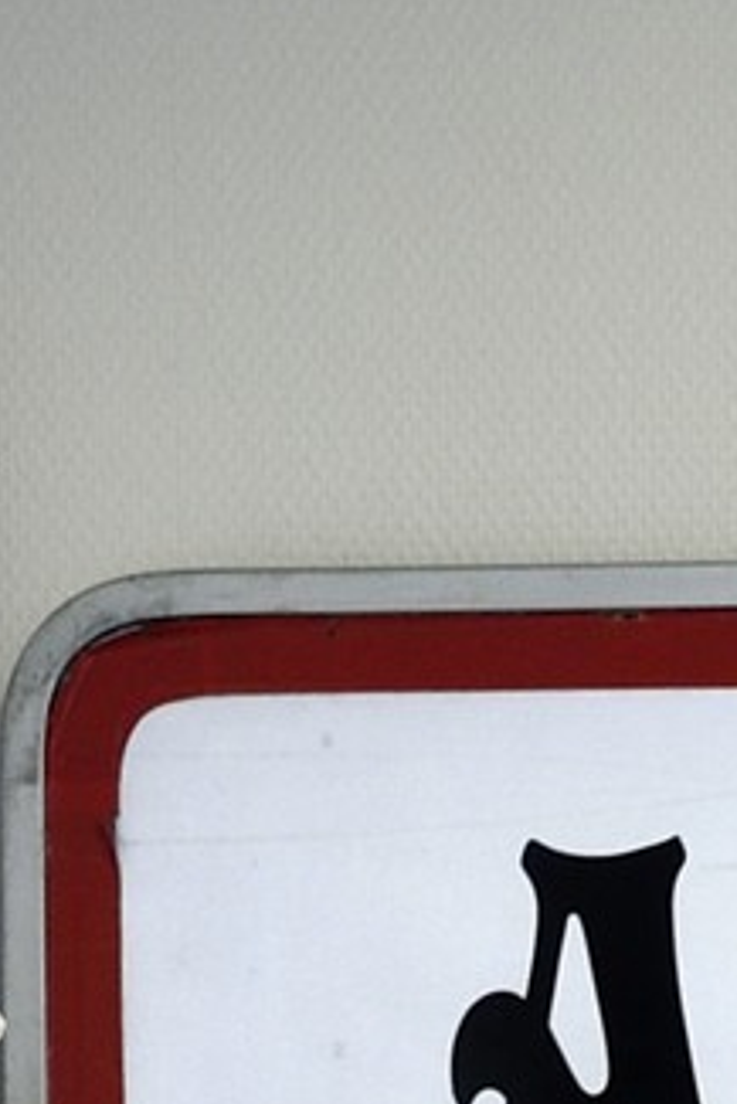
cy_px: 3275
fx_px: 9969
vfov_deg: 5.9
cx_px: 2323
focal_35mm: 325
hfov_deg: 4.1
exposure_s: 1/30
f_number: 5.6
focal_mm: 44
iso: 800
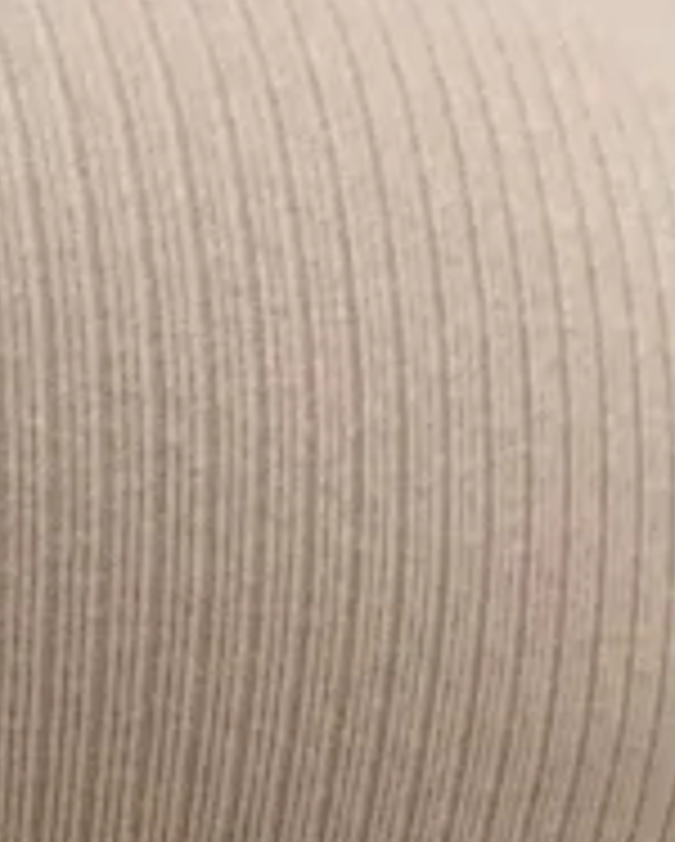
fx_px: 4862
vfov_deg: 9.4
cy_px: 1540
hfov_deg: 7.4
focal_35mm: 195
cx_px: -958
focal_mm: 4.25
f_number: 1.8
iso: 80
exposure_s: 1/119
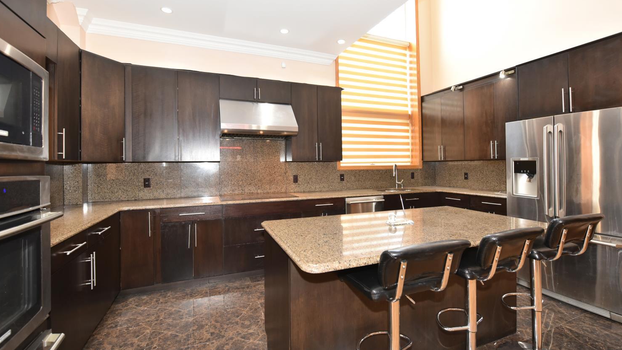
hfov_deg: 99.4
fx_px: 264
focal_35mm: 16
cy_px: 168
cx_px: 313
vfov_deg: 67.0
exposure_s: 1/160
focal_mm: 15
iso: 1600
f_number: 3.5
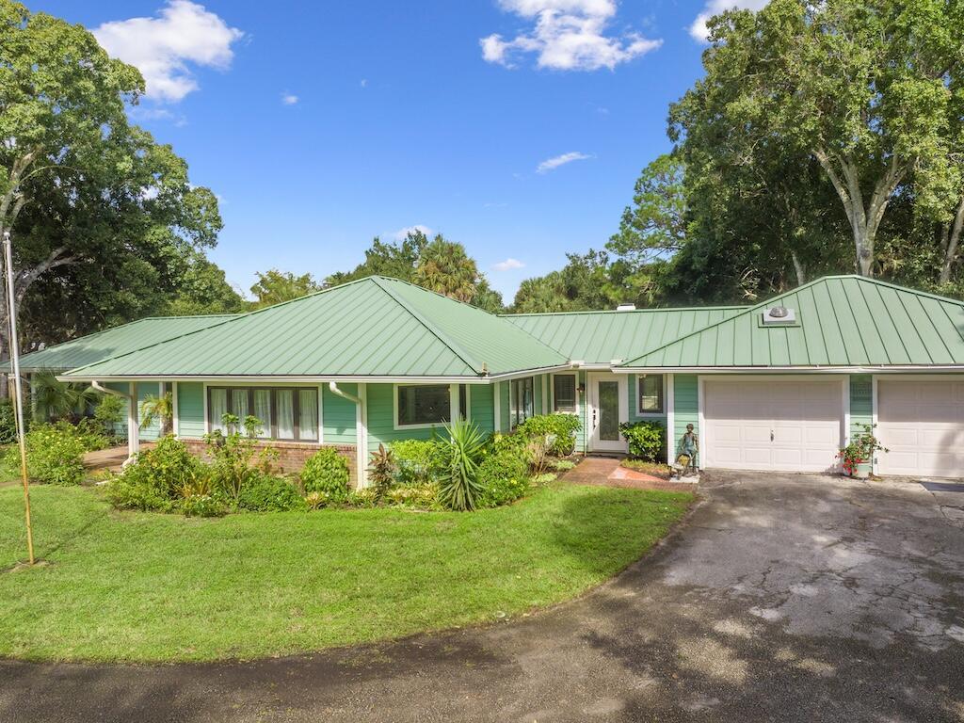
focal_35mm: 24
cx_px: 482
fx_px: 668
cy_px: 362
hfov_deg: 71.6
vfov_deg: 56.8
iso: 200
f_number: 4.5
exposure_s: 1/80
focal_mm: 12.29
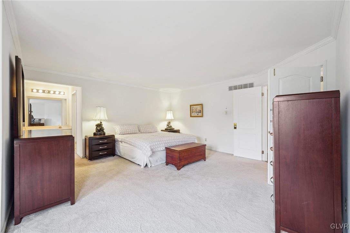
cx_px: 175
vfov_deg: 81.2
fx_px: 136
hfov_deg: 104.3
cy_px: 116
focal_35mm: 14
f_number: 8
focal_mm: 14
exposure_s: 1/10
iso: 500
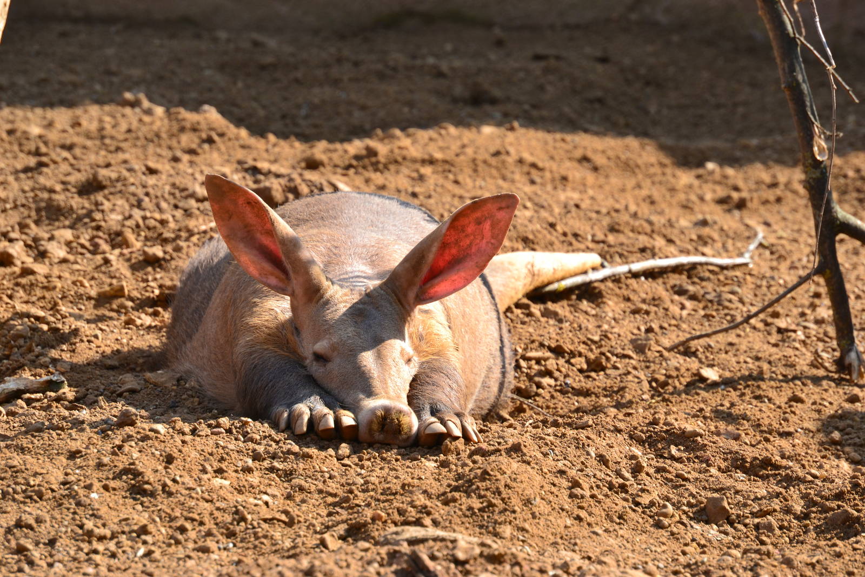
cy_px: 288
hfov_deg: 6.9
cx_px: 432
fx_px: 7208
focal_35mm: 300
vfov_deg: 4.6
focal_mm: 200
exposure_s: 1/200
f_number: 10
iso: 400
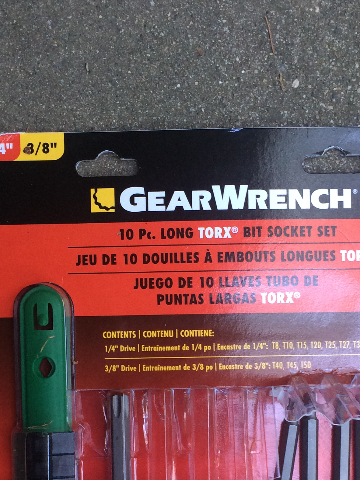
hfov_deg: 24.4
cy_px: 380
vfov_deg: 31.4
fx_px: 832
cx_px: 202
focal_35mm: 60
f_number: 2.2
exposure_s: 1/30
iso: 100
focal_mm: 4.15
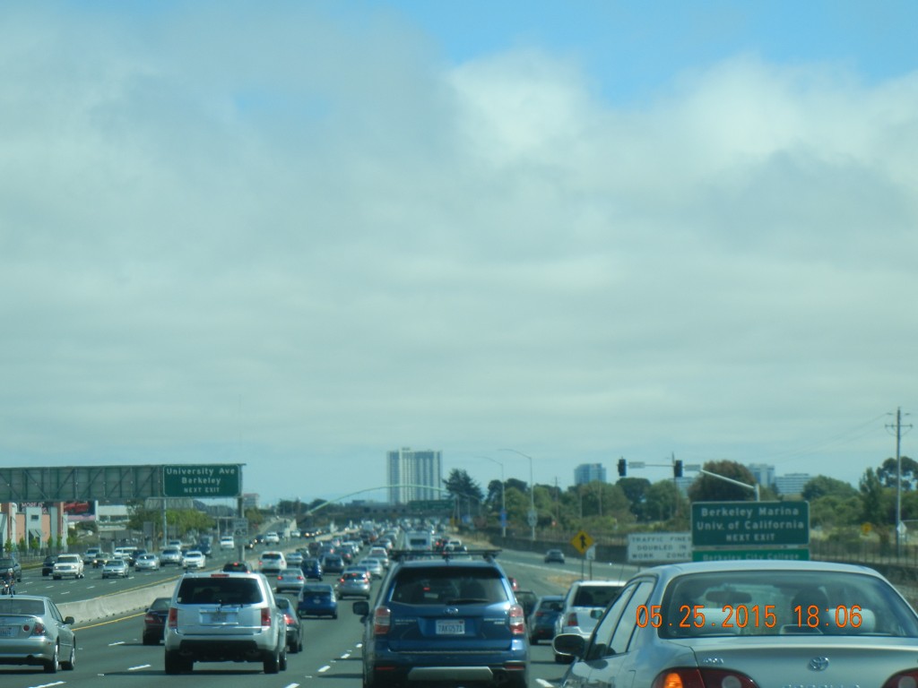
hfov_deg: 17.0
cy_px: 344
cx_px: 459
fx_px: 3076
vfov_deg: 12.8
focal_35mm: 116
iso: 160
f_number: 4.6
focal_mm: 20.9
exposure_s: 1/733
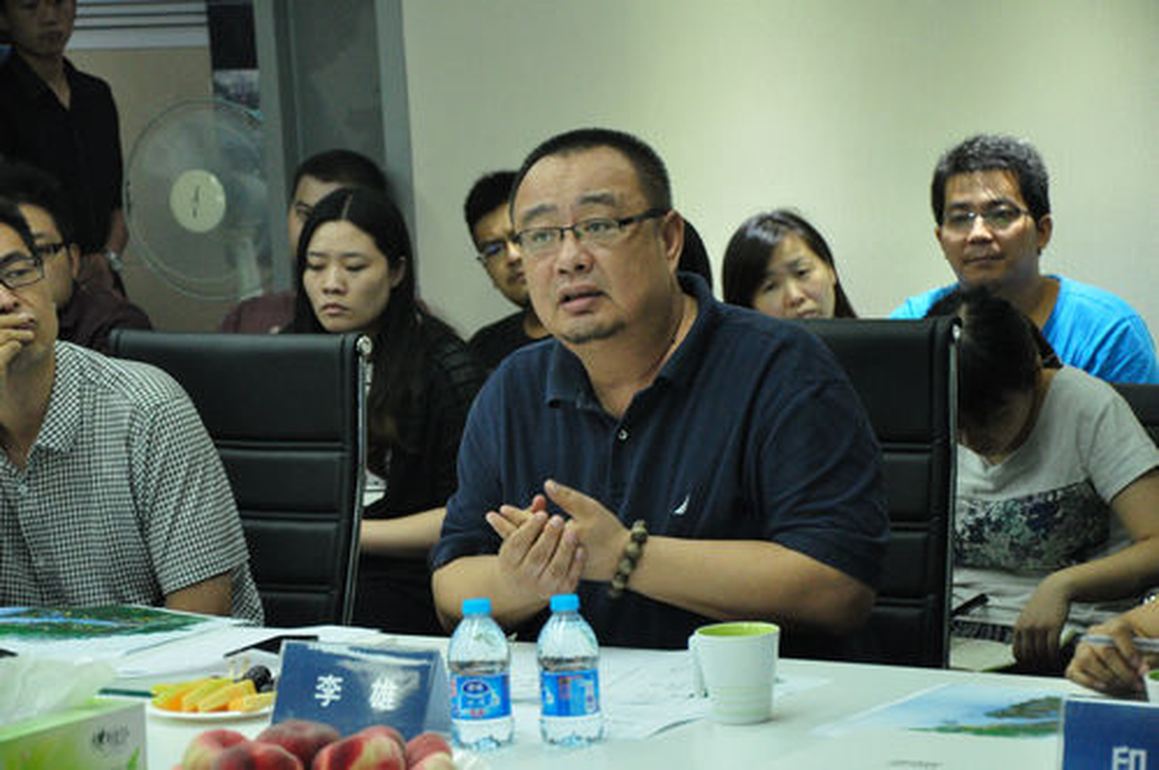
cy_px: 385
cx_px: 580
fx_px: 3617
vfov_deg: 12.1
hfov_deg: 18.2
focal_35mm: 112
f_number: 5.3
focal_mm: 75
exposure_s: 1/80
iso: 3200
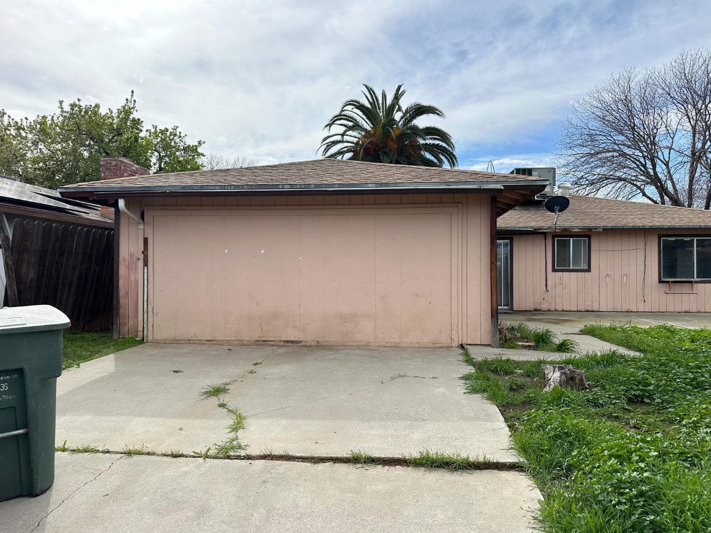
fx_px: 493
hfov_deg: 71.6
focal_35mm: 24
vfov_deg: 56.8
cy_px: 266
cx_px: 356
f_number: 1.78
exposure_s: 1/4016
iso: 80
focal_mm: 6.86
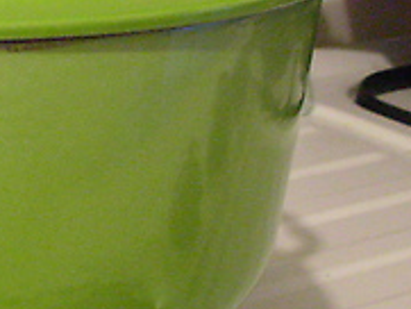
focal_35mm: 116
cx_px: -152
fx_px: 1378
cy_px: 143
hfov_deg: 15.9
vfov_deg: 12.8
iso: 400
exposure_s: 1/15.2
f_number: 3
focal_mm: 5.8
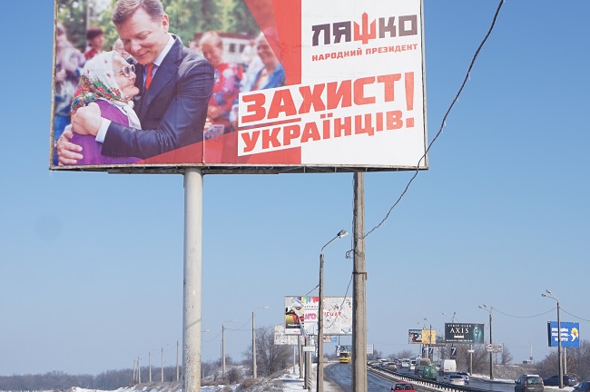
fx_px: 982
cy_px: 219
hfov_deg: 33.2
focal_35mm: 60
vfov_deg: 22.6
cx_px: 383
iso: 100
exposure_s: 1/800
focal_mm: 26
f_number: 5.6
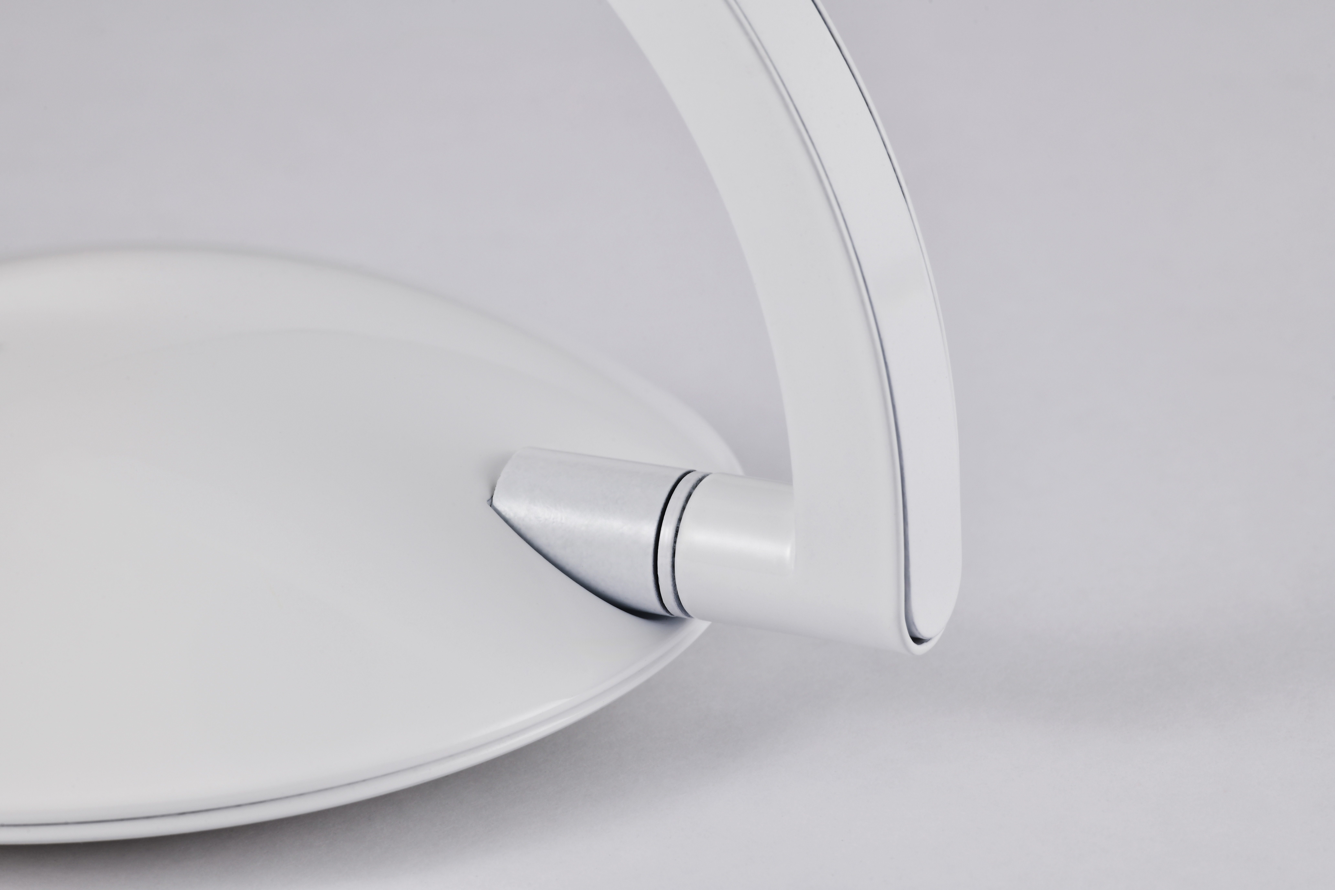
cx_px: 668
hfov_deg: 20.4
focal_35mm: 100
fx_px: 3708
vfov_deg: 13.7
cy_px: 445
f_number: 18
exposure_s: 1/80
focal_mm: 100
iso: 125
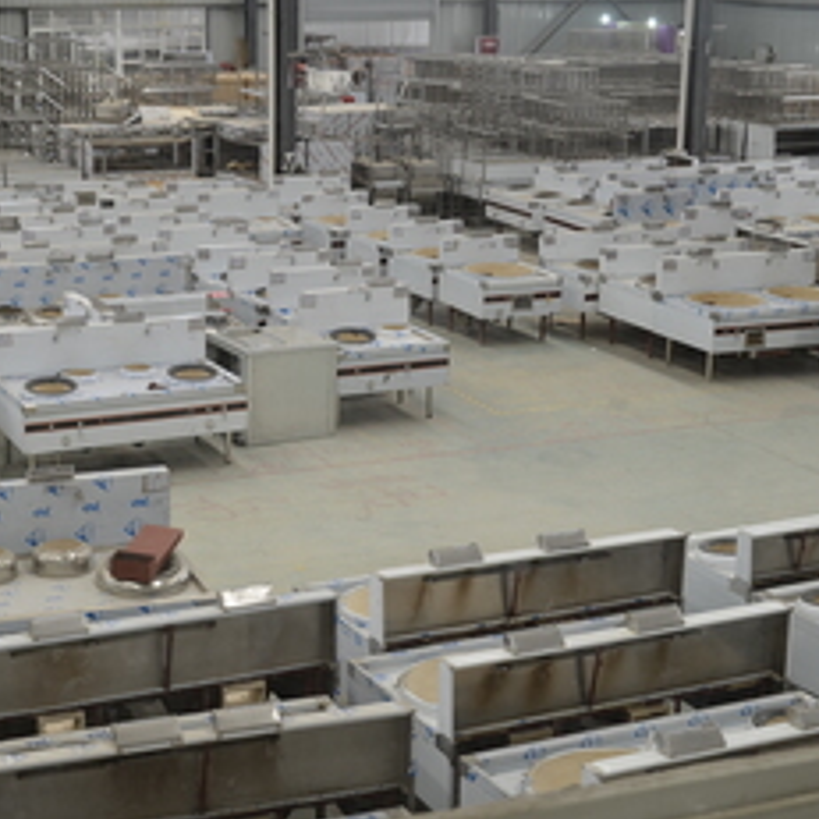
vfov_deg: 26.1
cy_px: 379
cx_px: 241
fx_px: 1767
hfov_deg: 25.9
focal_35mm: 66
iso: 100
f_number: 8
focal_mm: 30
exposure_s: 1/6
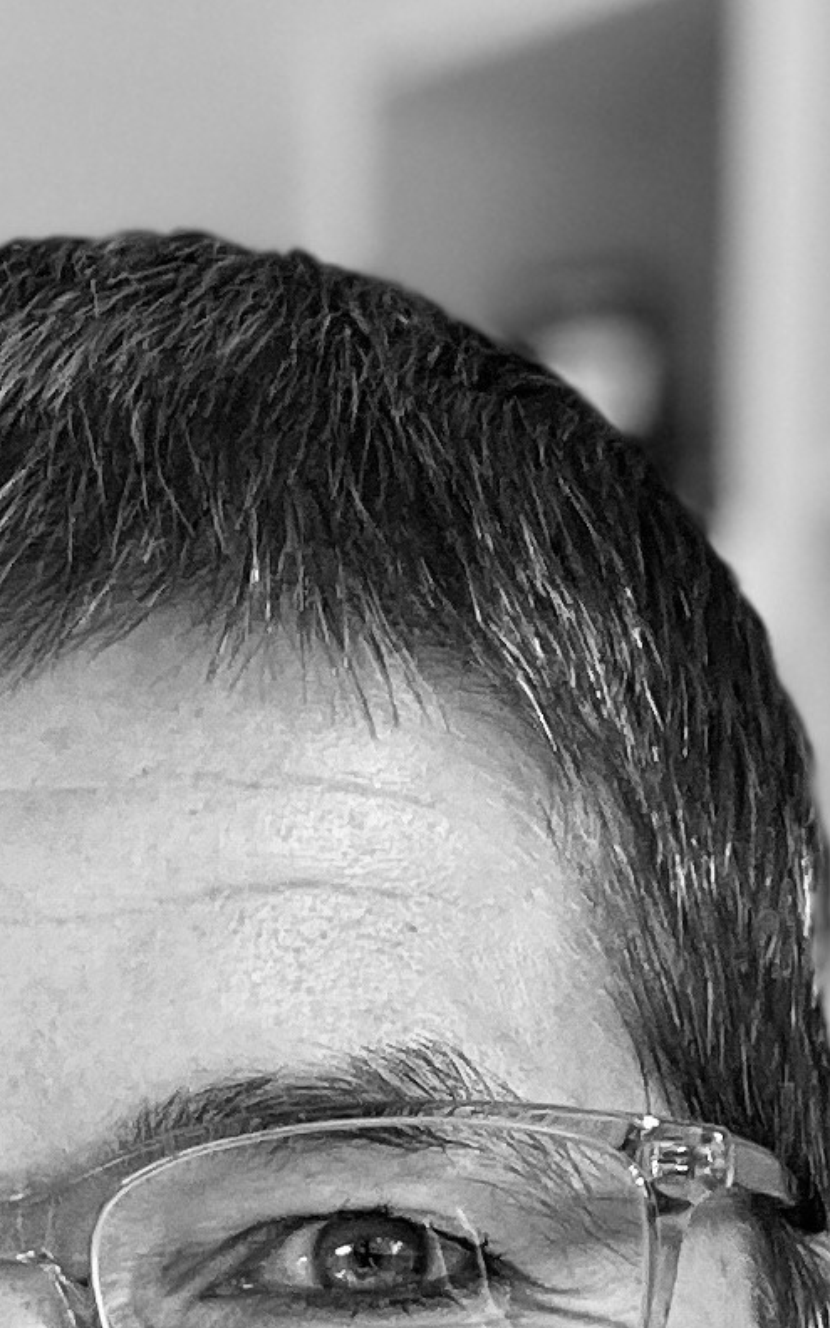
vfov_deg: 16.2
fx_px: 4488
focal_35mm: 124
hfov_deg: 10.6
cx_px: 300
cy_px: 1538
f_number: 2.2
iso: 100
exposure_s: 1/90
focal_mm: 2.71
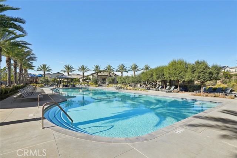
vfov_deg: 70.4
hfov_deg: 93.3
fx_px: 112
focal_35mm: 17
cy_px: 79
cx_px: 118
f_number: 8
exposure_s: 1/1500
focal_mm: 17
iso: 400
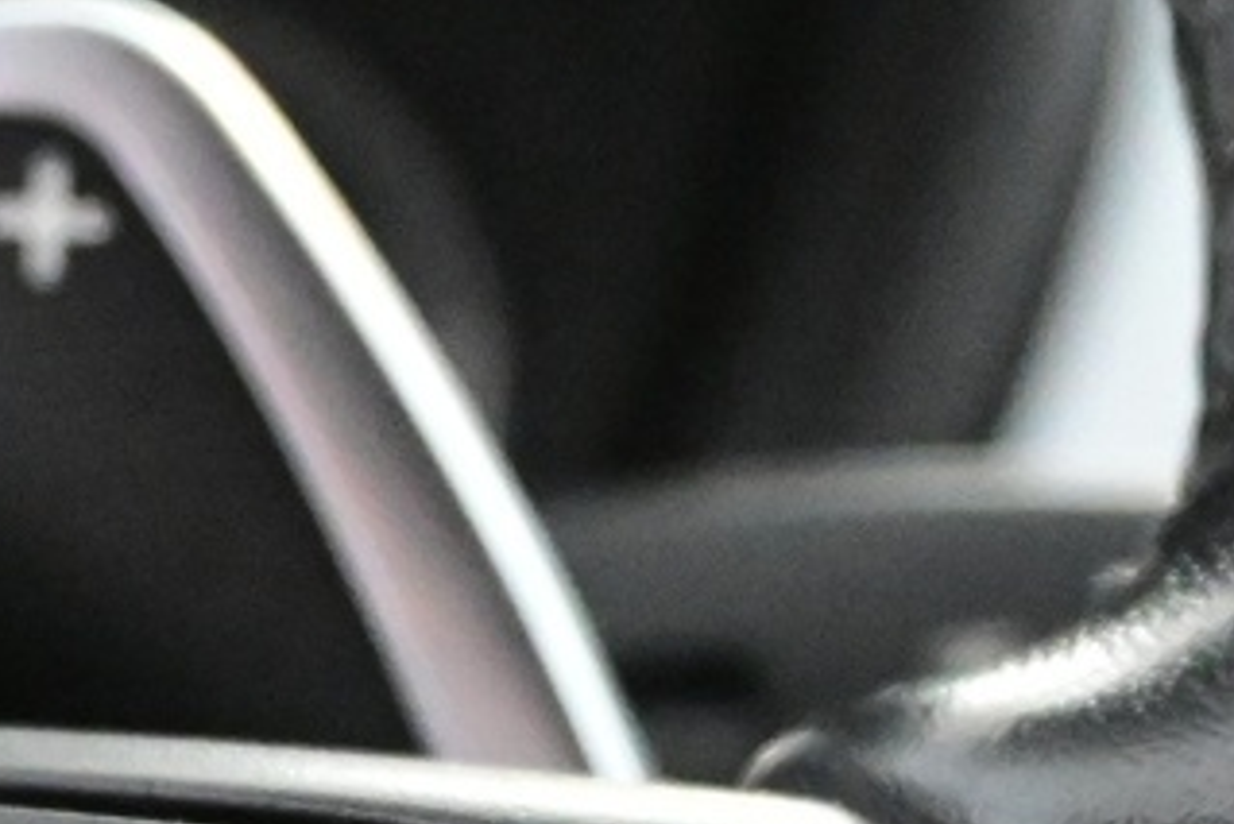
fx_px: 6920
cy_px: 1242
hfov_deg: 10.2
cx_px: 286
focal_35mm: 202
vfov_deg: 6.7
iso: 8000
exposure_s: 1/40
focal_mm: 26.5
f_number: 4.5
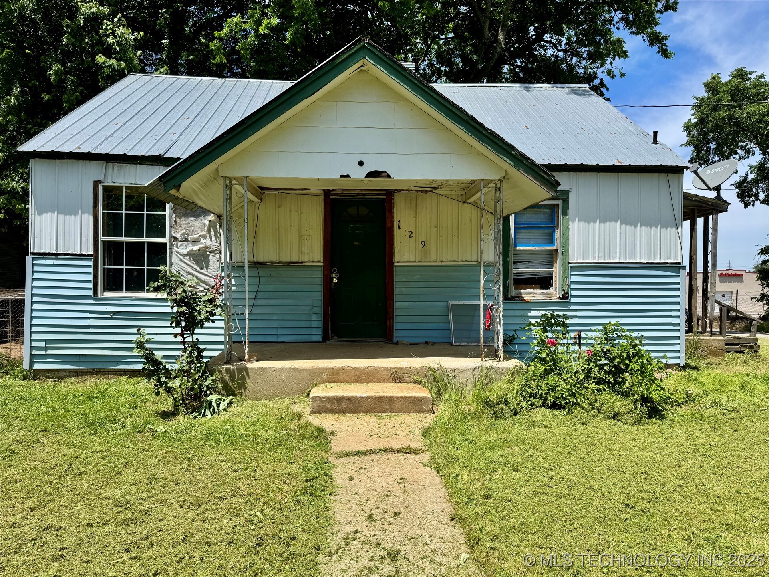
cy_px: 288
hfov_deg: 71.6
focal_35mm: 24
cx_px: 384
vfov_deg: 56.8
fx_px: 533
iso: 80
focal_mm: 6.76
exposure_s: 1/3802
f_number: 1.78
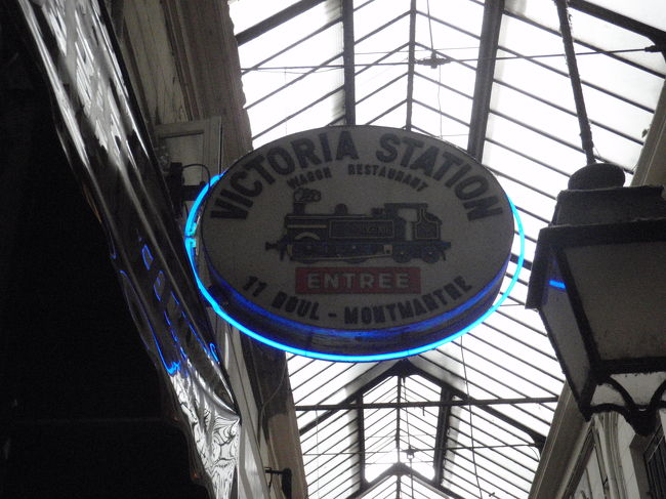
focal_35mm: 58
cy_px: 250
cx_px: 333
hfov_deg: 33.2
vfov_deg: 25.2
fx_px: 1115
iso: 800
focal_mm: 10.43
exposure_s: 1/125
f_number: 4.5
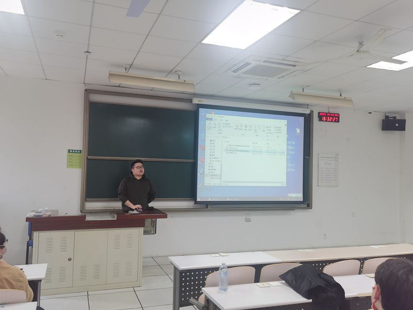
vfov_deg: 45.5
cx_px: 206
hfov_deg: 58.3
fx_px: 370
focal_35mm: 31
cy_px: 155
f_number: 1.8
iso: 100
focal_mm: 5.58
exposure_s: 1/50
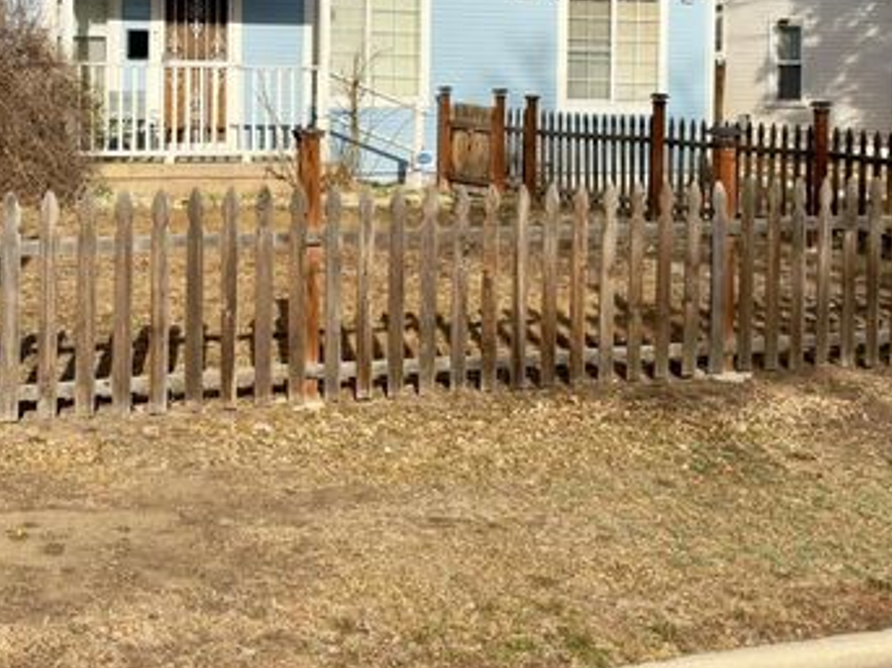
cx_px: 341
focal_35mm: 71
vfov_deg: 20.4
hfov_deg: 27.3
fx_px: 1829
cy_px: 105
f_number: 1.78
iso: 64
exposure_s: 1/5618
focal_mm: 6.76
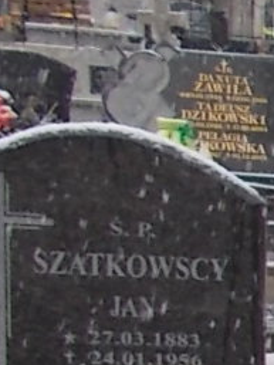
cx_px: 1076
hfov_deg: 7.1
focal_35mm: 162
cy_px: 473
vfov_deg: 11.9
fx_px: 1708
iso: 80
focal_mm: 4.6
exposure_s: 1/160
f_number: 3.2
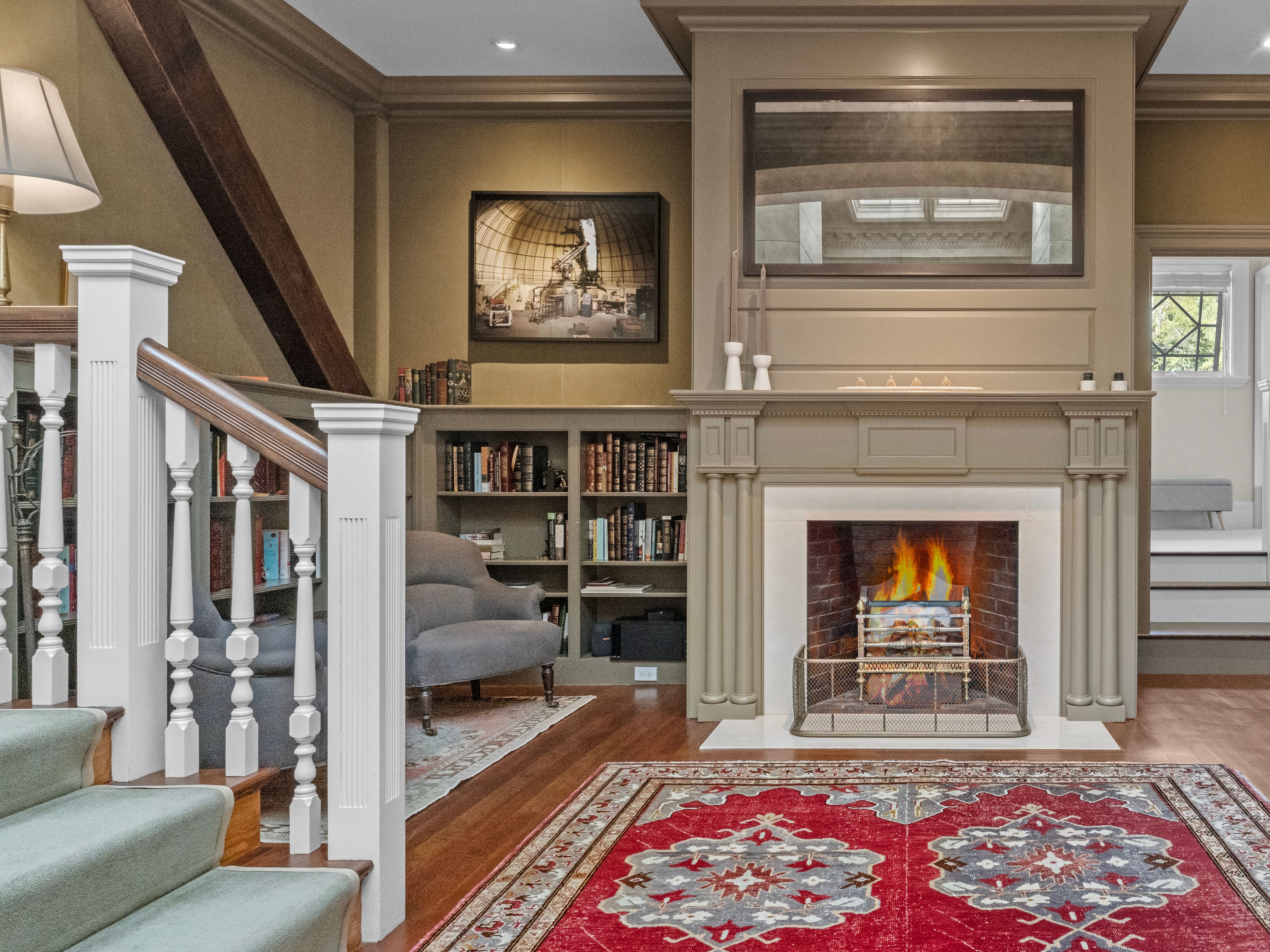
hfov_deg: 61.9
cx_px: 922
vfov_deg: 51.0
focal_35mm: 27
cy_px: 478
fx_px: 998
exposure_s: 1/4
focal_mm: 15.7
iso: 2000
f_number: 11
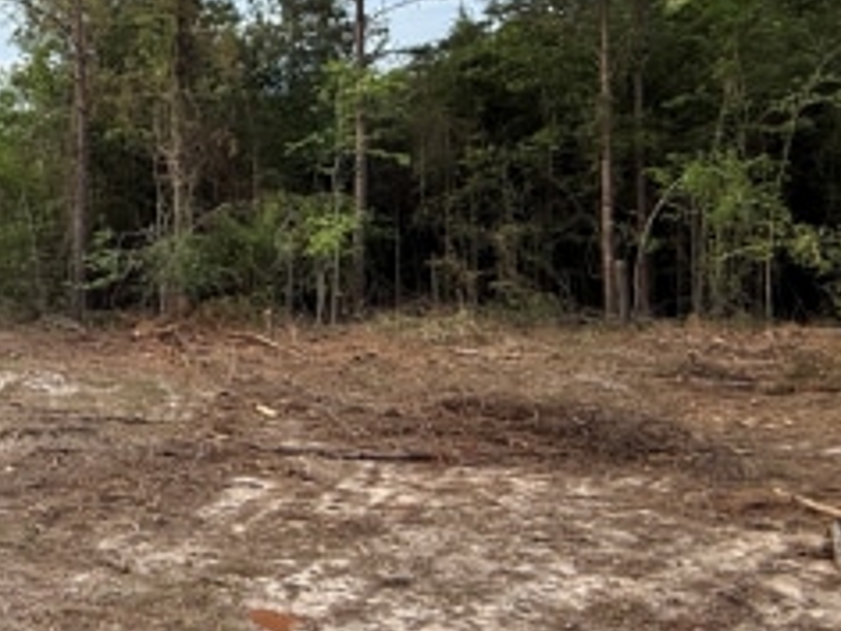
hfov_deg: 37.8
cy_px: 232
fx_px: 923
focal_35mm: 38
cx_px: -150
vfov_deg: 37.5
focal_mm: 2.22
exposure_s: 1/799
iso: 64
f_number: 2.2
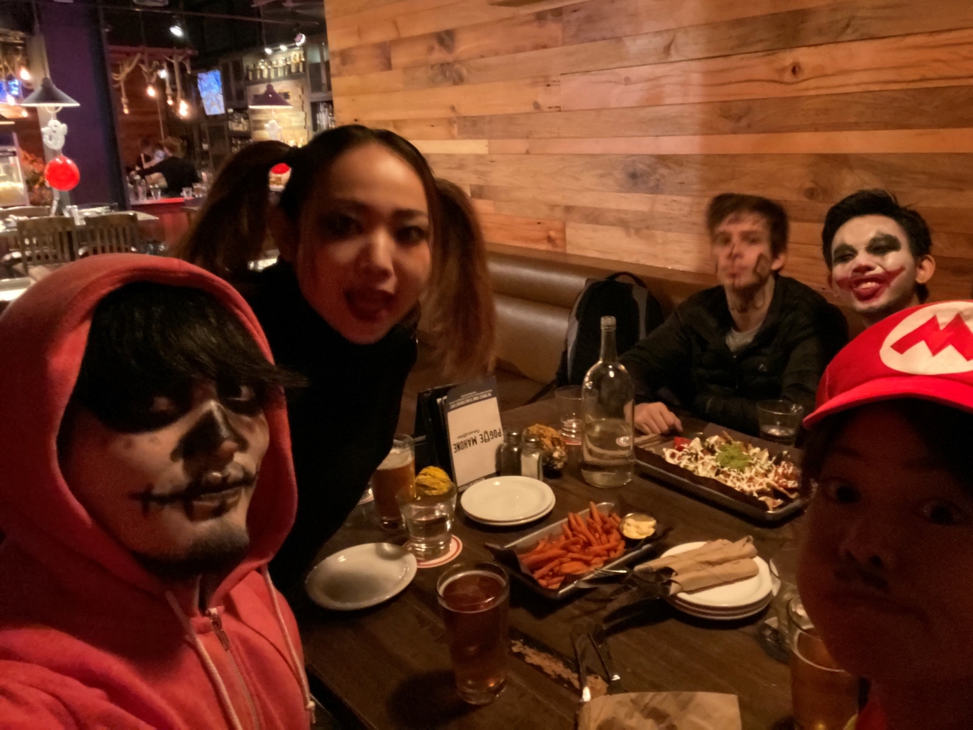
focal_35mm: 23
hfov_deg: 73.9
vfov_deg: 58.9
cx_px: 486
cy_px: 365
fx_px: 646
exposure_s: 1/15
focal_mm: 2.71
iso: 2000
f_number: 2.2
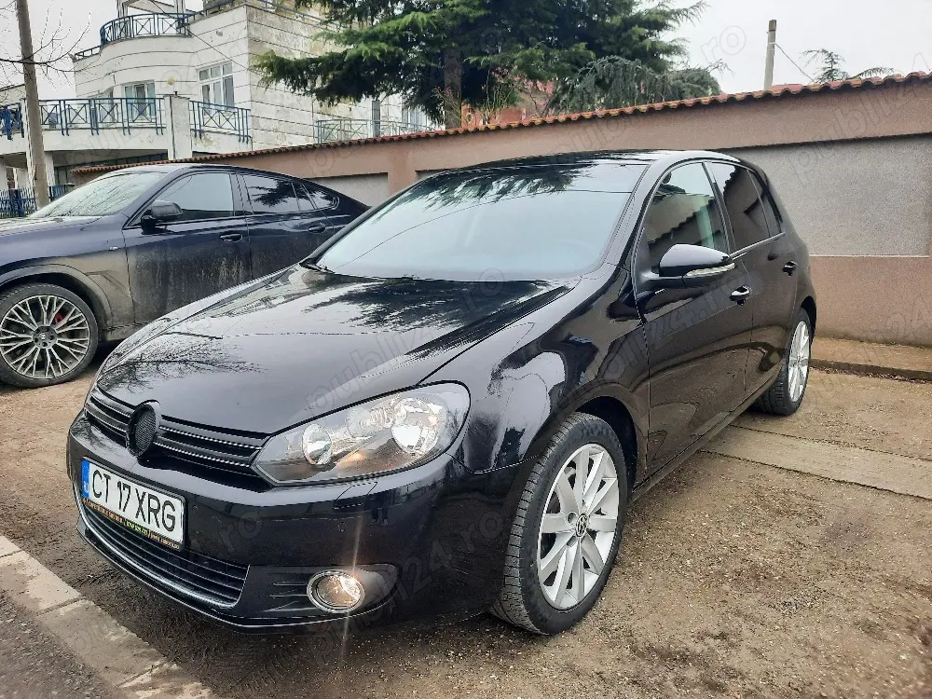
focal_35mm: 25
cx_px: 466
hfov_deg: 69.4
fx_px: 673
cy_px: 350
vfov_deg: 54.9
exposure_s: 1/100
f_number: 2
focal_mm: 4.6
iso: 32
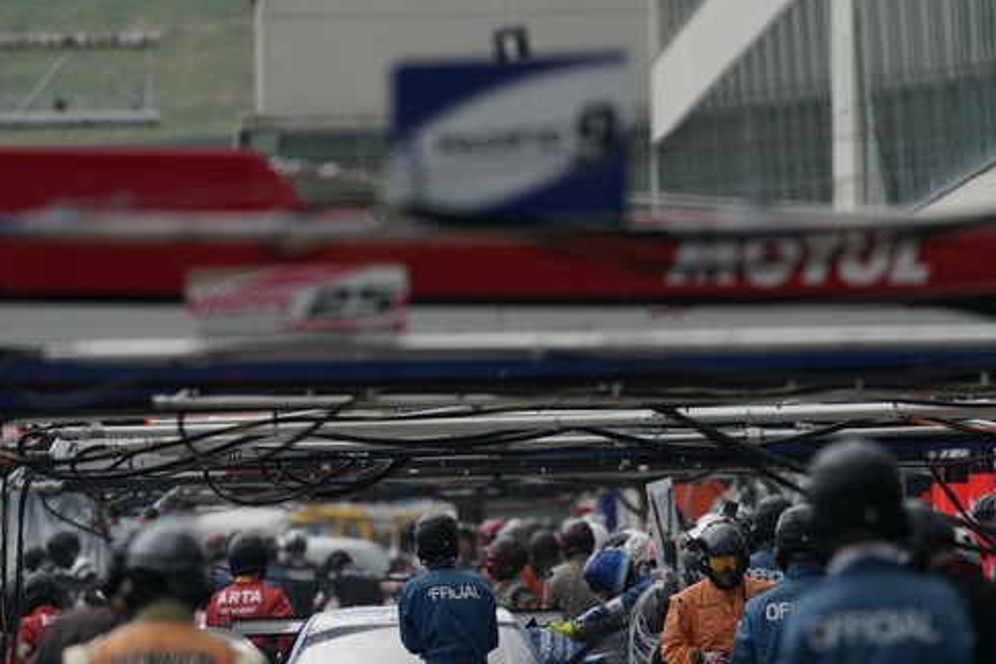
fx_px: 24594
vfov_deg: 1.5
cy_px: 402
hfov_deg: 2.3
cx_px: 422
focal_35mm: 889
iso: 200
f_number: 8
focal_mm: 600
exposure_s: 1/500
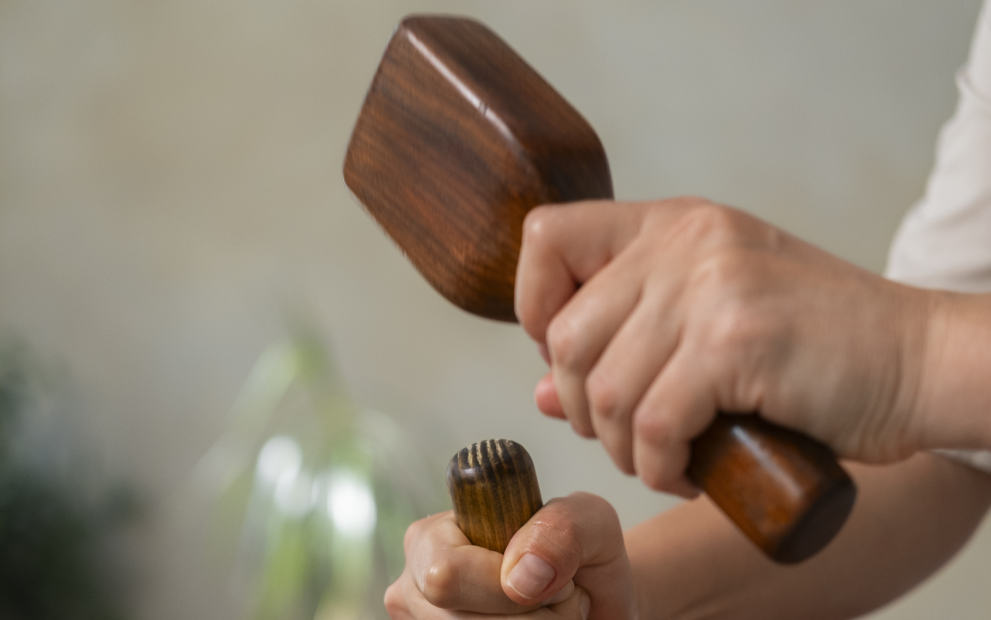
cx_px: 495
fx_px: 2215
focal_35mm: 82
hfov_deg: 25.2
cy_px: 452
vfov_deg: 15.9
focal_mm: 35
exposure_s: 1/400
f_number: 2
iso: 640
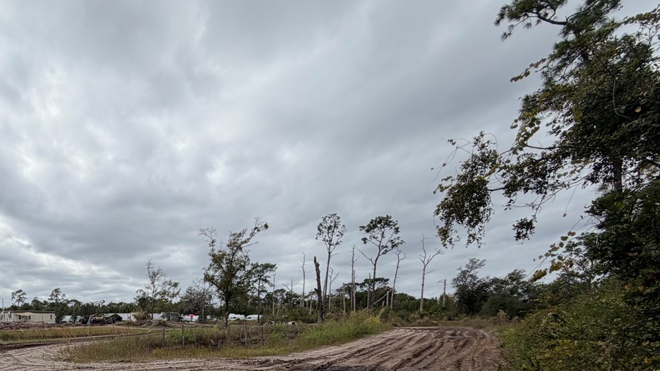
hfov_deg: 64.5
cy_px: 375
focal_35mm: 26
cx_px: 118
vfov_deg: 39.0
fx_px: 455
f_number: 2.2
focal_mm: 2.22
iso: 20
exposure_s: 1/1167
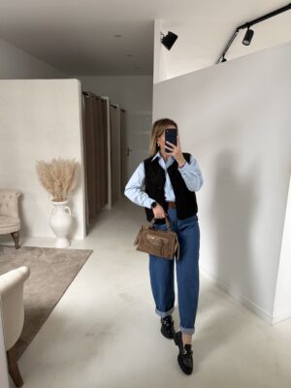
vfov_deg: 71.6
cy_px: 194
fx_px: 269
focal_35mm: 24
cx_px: 146
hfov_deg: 56.8
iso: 400
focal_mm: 6.76
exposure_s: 1/57
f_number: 1.78
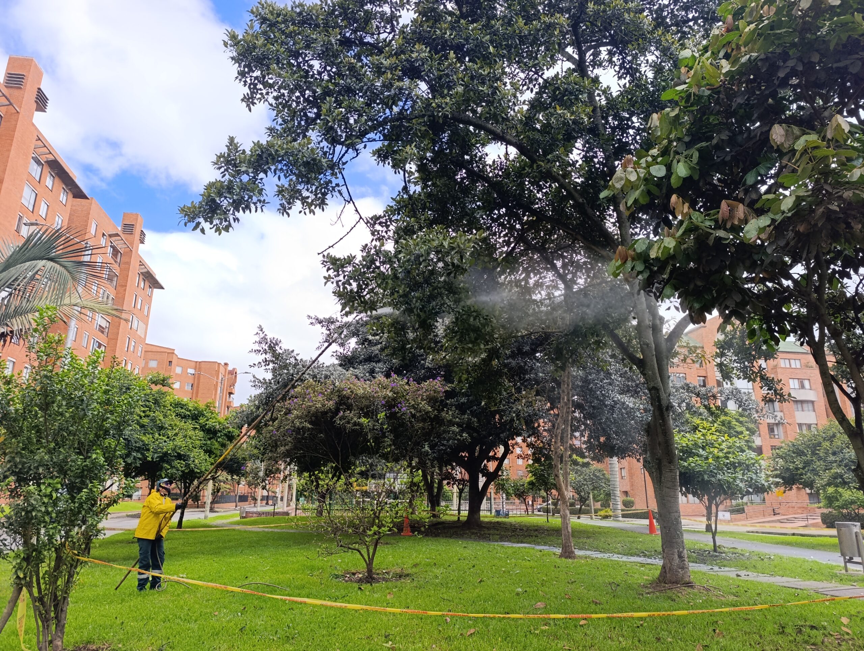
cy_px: 326
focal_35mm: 23
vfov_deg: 59.0
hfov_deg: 73.8
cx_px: 432
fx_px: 575
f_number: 1.6
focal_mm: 6.14
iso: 50
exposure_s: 1/338
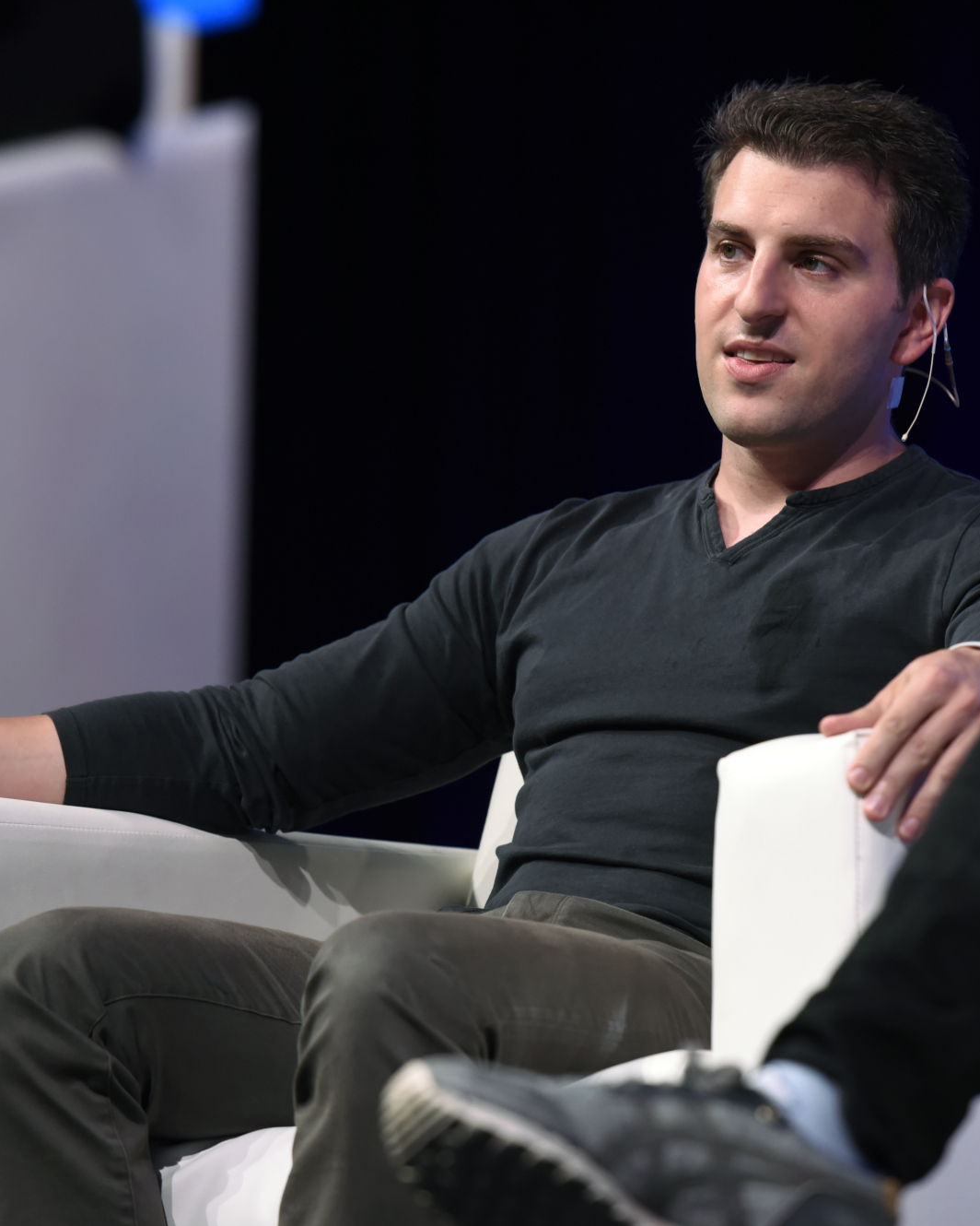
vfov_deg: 7.8
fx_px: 8955
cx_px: 493
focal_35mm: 247
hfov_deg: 6.3
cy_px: 613
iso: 1600
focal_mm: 175
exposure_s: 1/400
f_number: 4
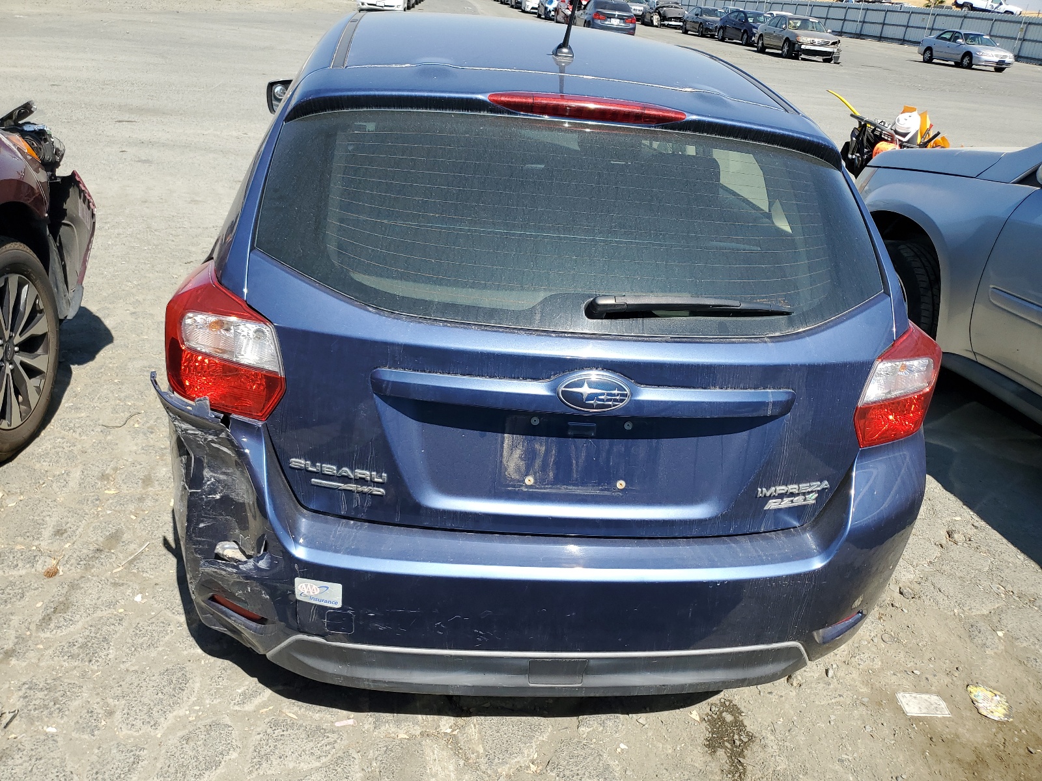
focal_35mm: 26
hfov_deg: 67.3
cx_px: 521
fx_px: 783
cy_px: 390
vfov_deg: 53.1
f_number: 1.5
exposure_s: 1/2000
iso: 50
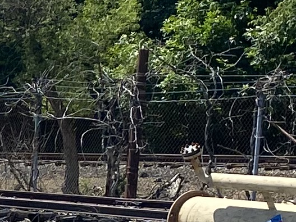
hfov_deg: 8.6
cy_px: 295
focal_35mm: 199
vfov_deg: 7.4
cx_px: -522
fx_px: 1701
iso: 32
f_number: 1.8
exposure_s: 1/2625
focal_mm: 4.25
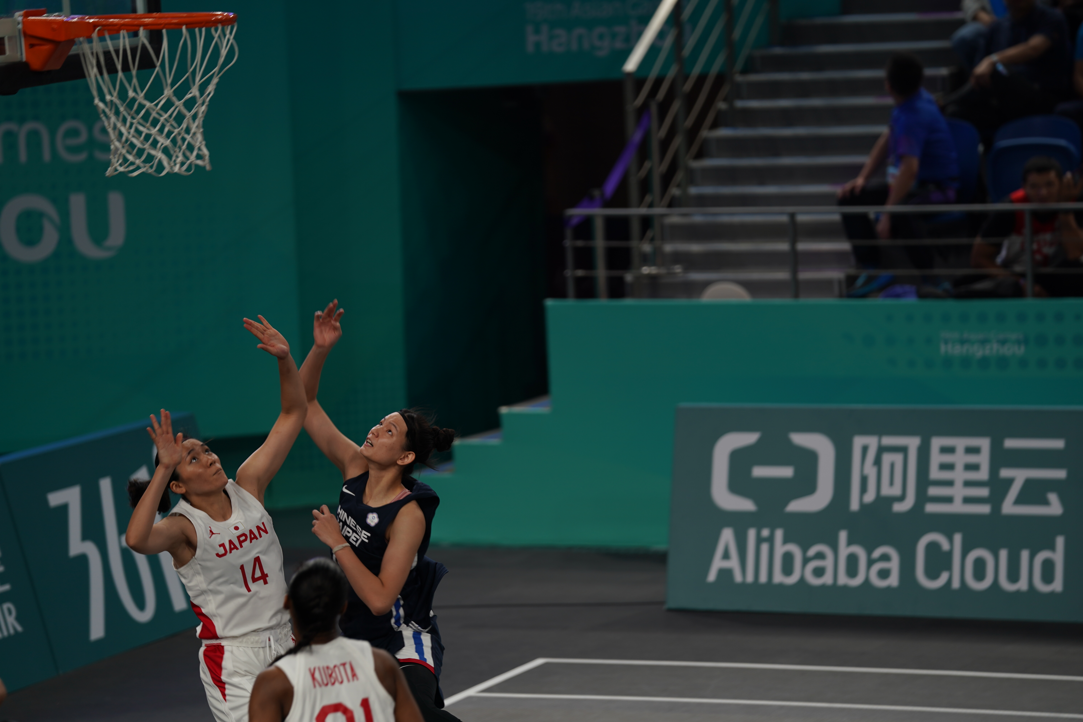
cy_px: 361
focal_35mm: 200
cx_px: 542
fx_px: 6016
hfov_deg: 10.3
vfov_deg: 6.9
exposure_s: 1/250
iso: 100
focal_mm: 200
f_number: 2.8
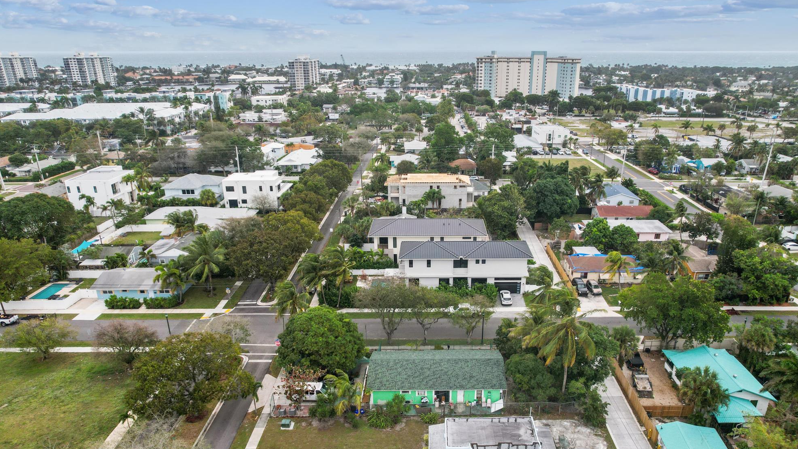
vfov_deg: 47.4
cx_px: 389
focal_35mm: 24
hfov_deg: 76.3
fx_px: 508
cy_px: 269
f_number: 2.8
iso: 140
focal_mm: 8.38
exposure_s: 1/1500
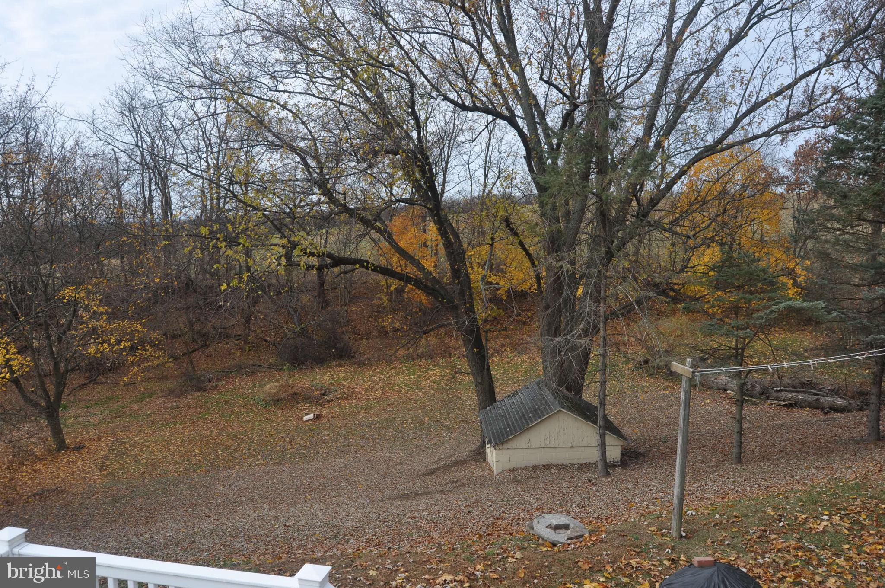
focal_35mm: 27
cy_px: 294
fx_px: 663
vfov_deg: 47.8
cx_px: 442
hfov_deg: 67.4
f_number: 8
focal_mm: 18
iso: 200
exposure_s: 1/250
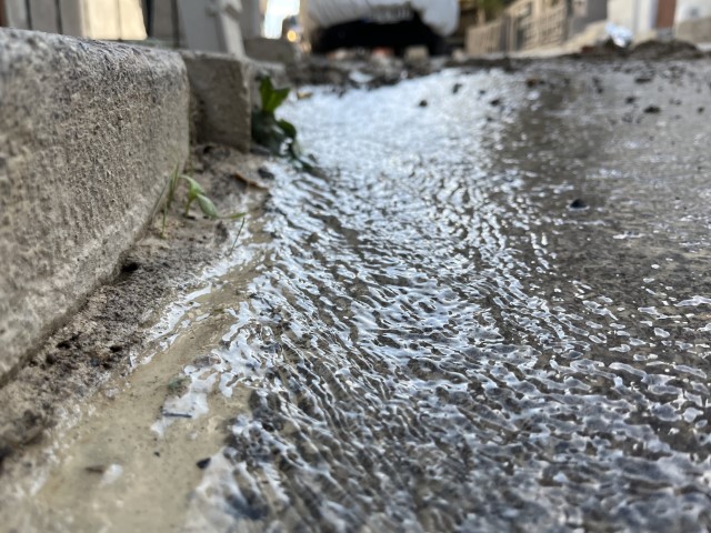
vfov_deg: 53.1
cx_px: 356
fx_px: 534
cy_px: 266
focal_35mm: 26
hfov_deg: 67.3
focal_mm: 5.1
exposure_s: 1/827
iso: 50
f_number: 1.6
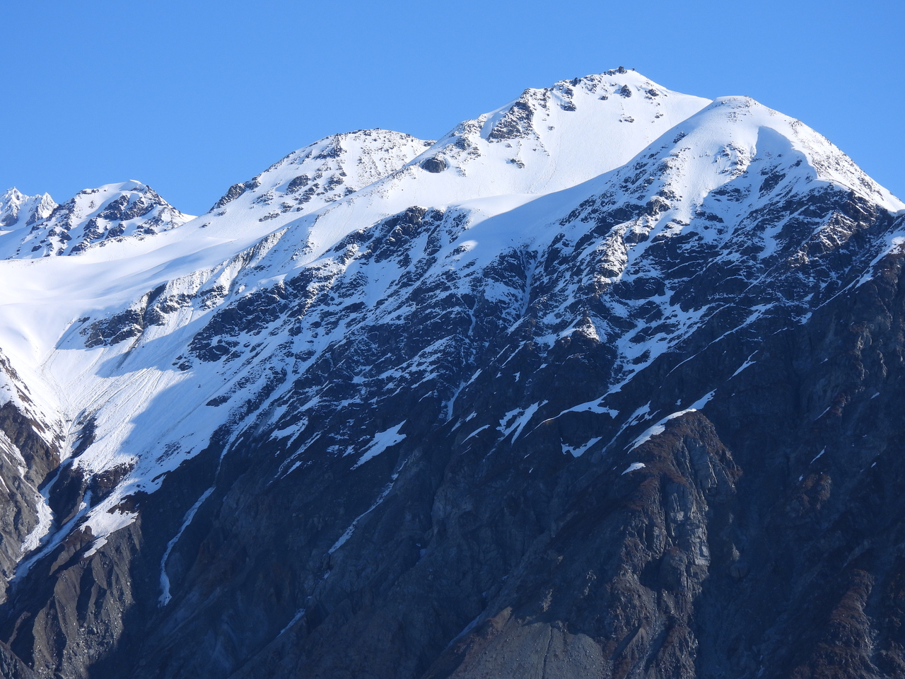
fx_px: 3529
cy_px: 340
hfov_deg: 14.6
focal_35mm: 135
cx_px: 452
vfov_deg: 11.0
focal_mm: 24.1
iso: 100
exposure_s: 1/1250
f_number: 4
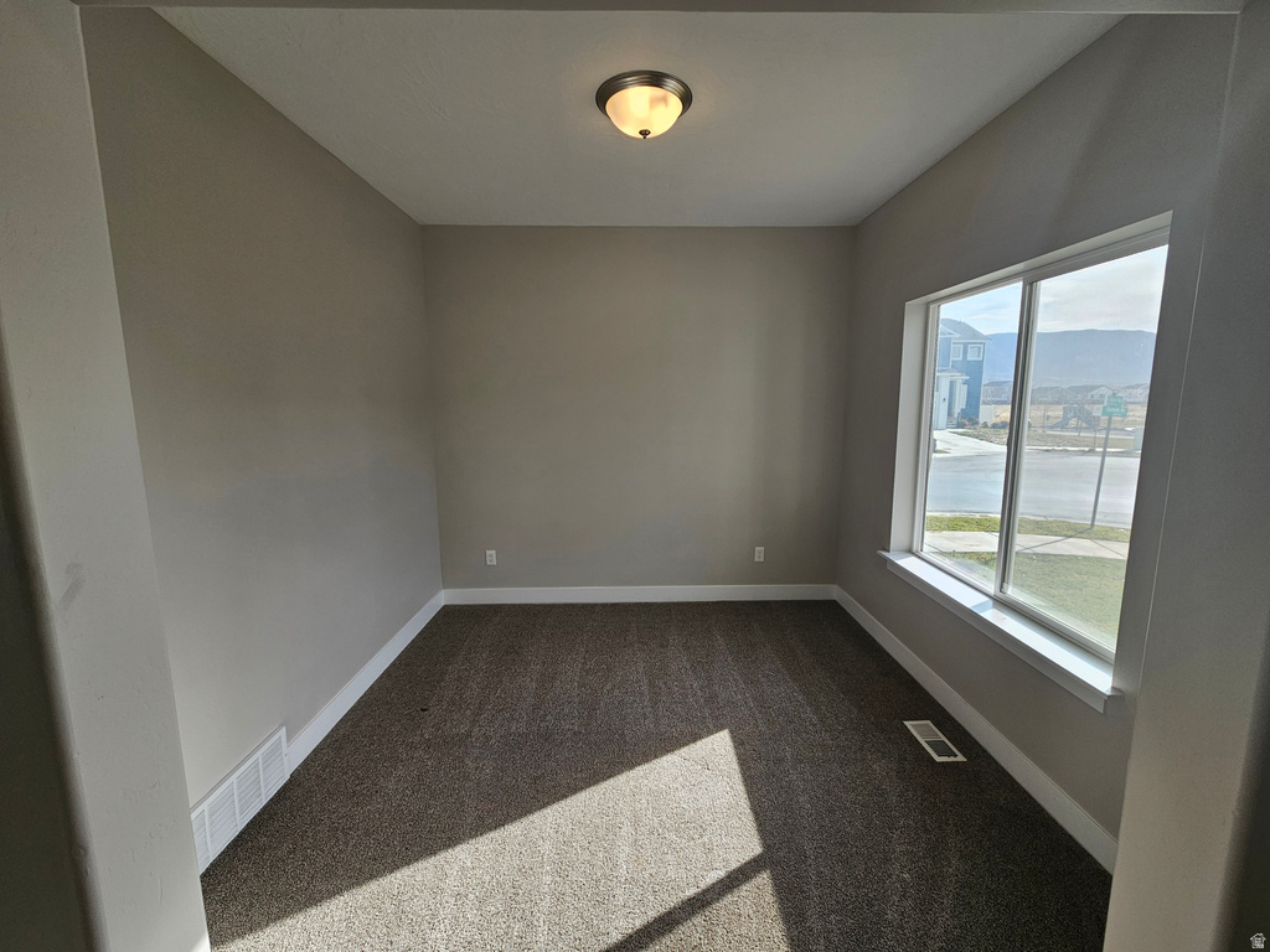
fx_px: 477
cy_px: 476
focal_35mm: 13
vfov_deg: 89.9
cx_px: 635
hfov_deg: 106.2
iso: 50
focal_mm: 2.2
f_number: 2.2
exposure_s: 1/388
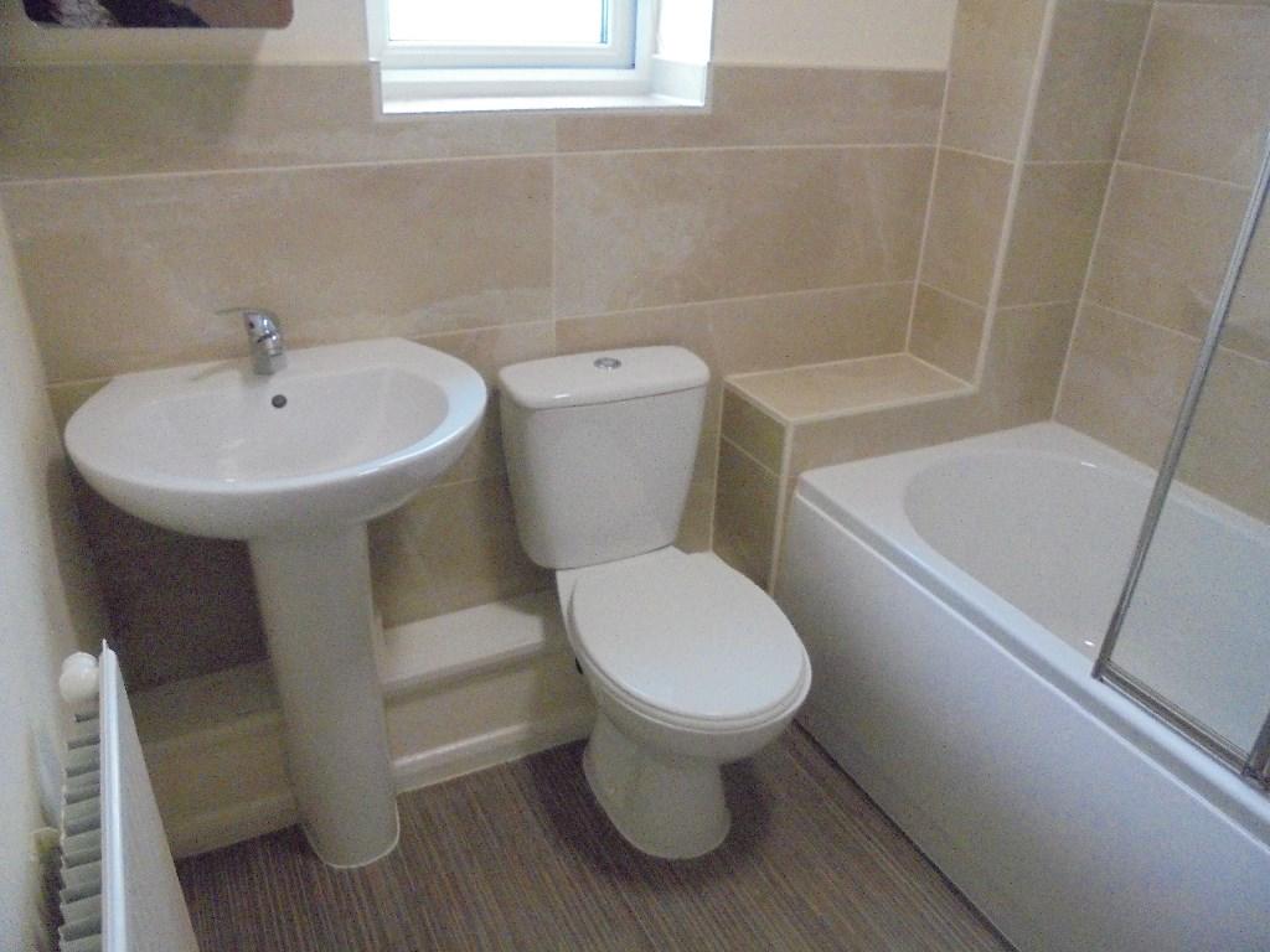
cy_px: 476
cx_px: 635
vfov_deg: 53.1
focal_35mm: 26
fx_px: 954
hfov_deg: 67.3
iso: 800
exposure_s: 1/80
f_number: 3.5
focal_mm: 4.6
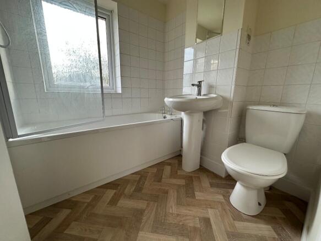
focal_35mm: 14
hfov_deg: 102.1
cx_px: 160
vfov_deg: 85.7
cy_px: 120
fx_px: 130
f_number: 2.2
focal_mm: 2.22
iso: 125
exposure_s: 1/99
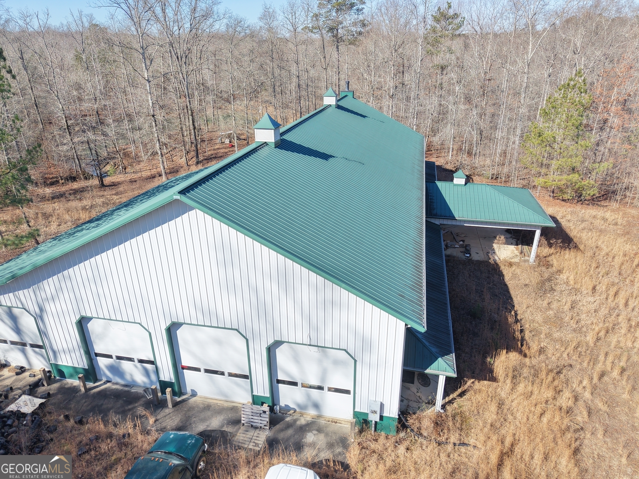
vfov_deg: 56.8
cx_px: 320
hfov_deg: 71.6
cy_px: 240
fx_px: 443
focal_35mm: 24
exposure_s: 1/2500
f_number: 1.8
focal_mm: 8.67
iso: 380
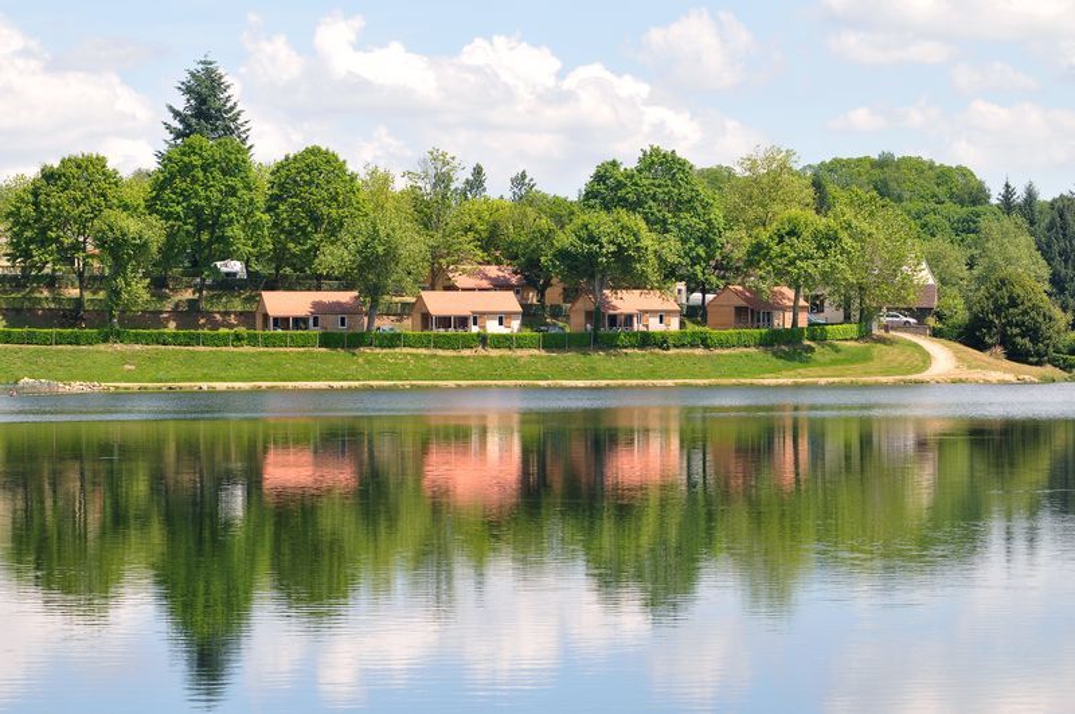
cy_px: 357
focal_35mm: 120
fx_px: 3578
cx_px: 538
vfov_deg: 11.4
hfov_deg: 17.1
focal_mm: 80
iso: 250
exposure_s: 1/250
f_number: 8
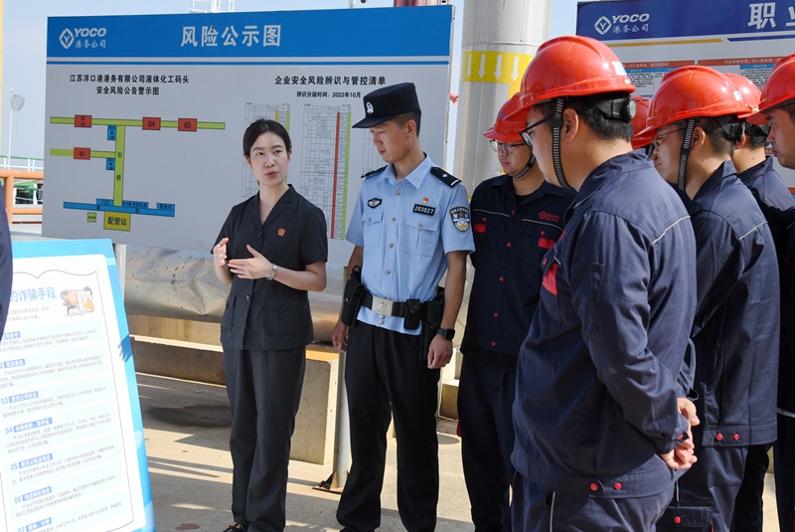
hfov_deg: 41.1
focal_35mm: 48
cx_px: 398
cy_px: 266
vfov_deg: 28.1
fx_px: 1061
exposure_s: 1/3200
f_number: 8
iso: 1250
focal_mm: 40
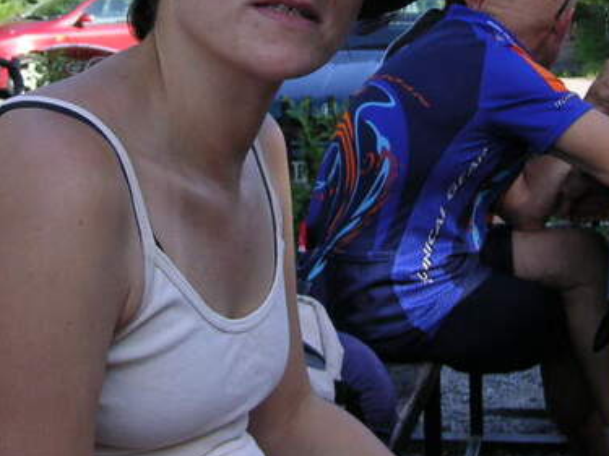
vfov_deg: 18.3
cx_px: 284
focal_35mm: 79
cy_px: 28
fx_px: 1389
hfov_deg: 24.7
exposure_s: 1/350
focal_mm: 6.1
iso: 50
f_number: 2.8
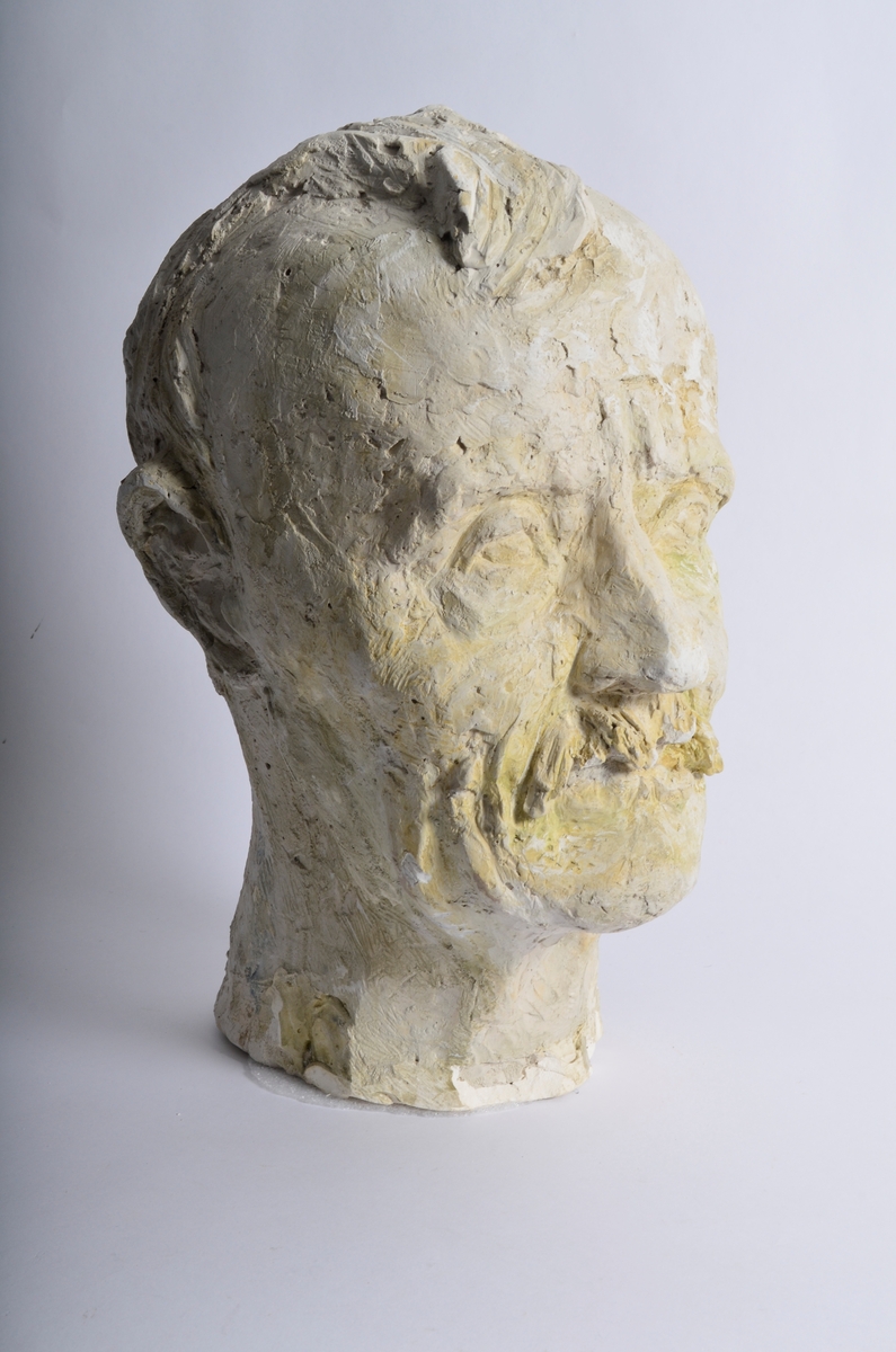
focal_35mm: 51
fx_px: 1912
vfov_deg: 39.0
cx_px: 448
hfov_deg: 26.4
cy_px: 676
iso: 200
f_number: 14
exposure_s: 1/200
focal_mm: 34
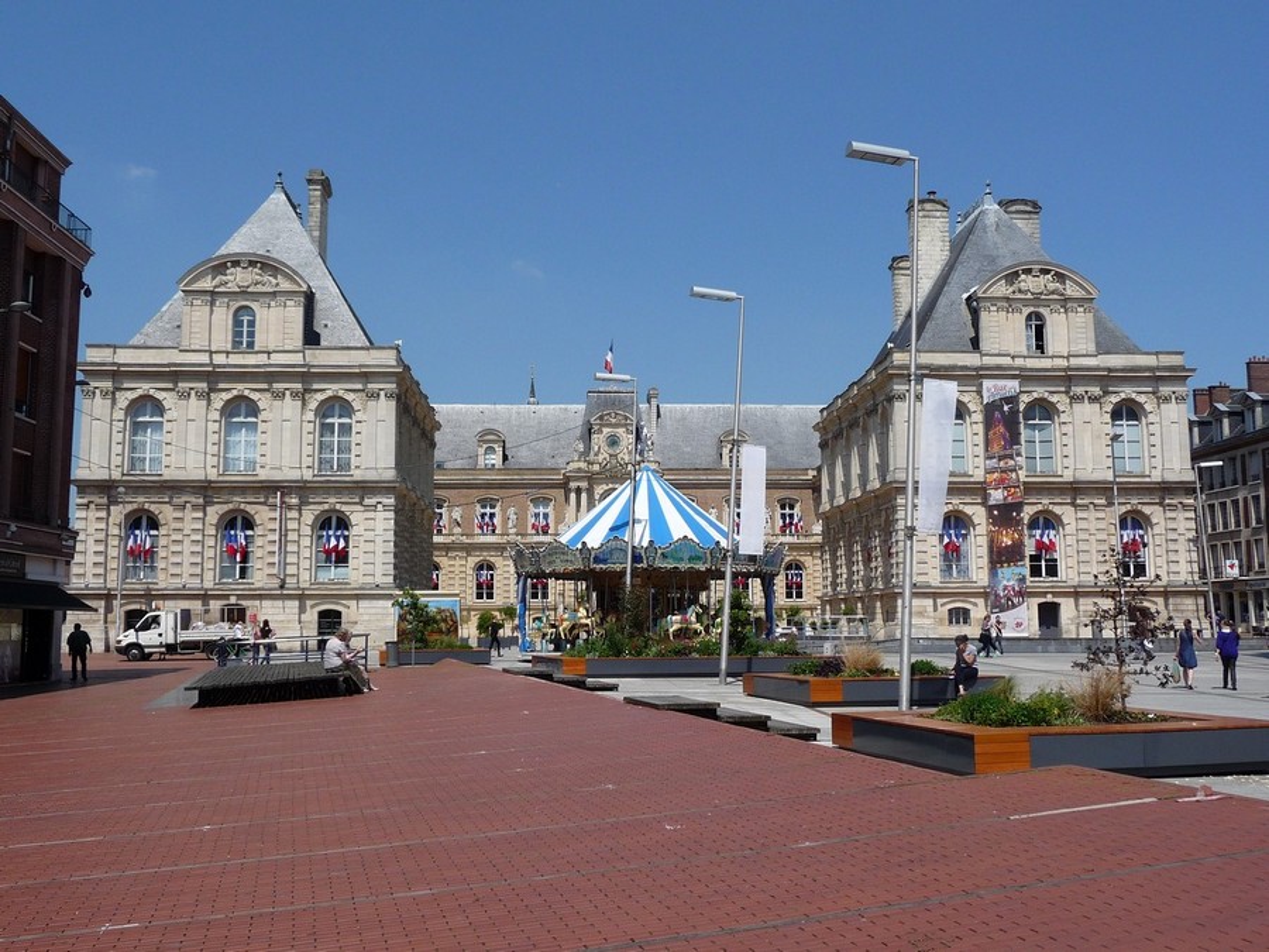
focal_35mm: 33
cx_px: 634
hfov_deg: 55.4
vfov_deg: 42.9
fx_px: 1210
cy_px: 476
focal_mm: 5
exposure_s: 1/400
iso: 100
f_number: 8
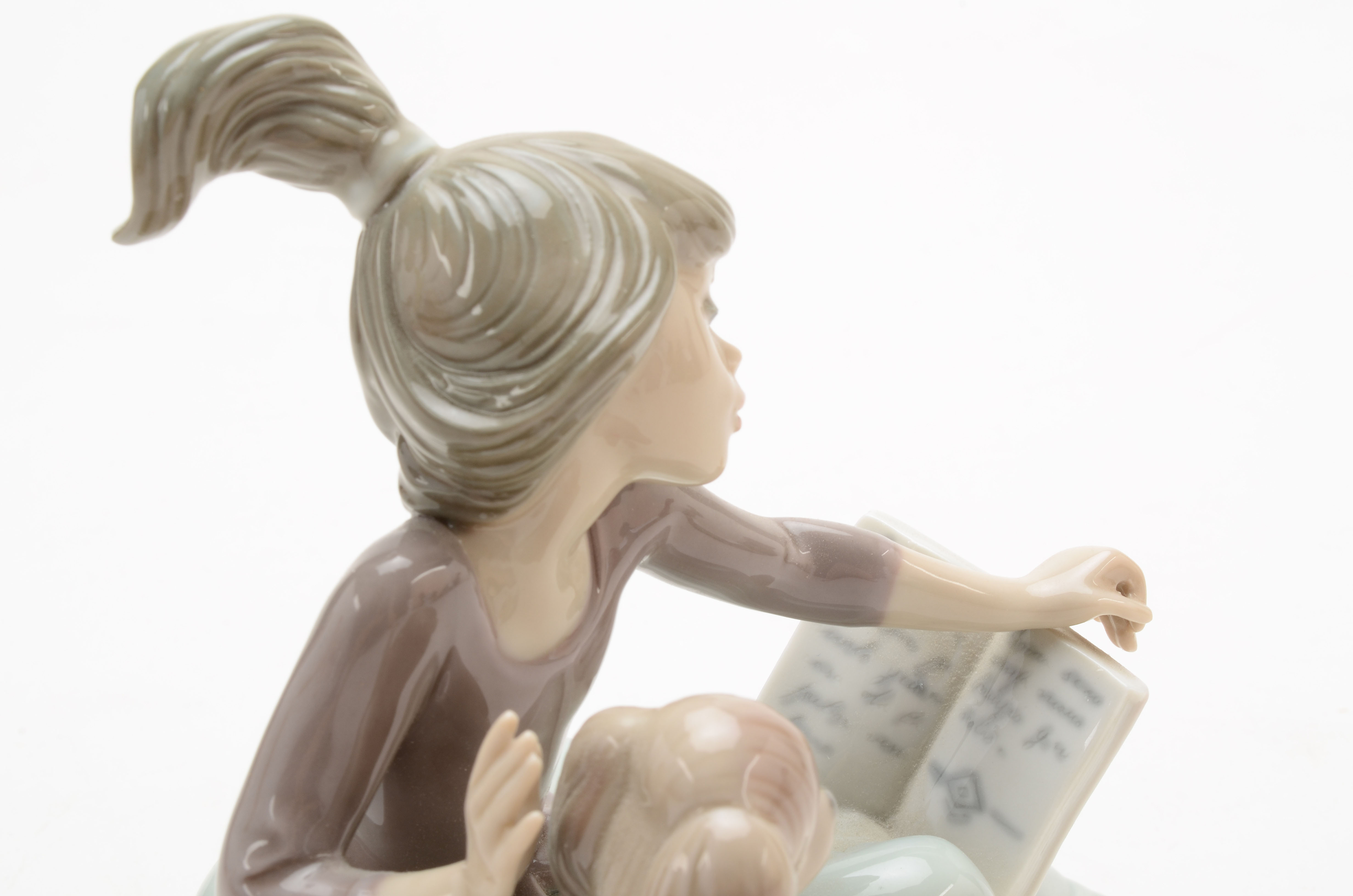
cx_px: 676
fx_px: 3094
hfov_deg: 24.7
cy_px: 448
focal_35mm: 82
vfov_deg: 16.5
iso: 100
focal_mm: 55
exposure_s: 1/160
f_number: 20
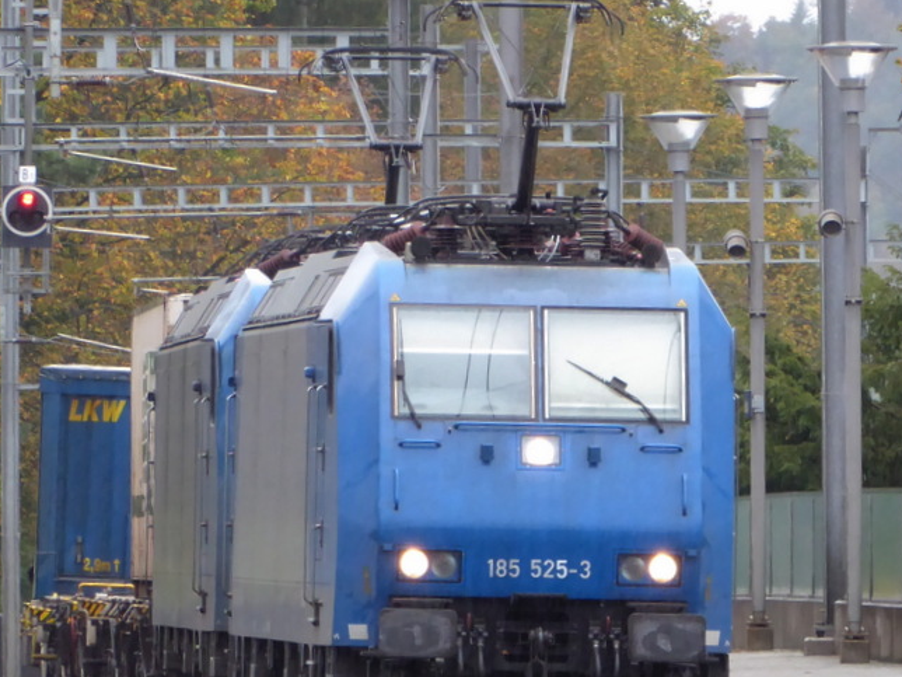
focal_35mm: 866
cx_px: 662
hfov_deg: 2.3
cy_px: 457
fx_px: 22566
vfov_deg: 1.7
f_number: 6
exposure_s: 1/100
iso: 400
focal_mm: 83.4
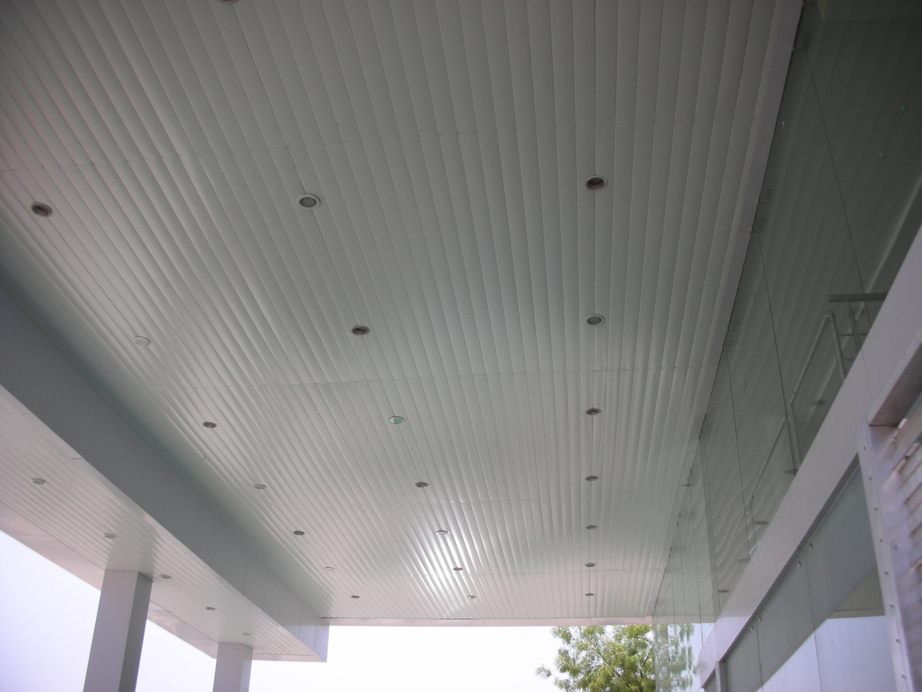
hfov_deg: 52.6
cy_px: 346
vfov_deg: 40.7
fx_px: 932
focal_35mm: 35
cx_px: 461
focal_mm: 5.8
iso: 50
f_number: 3
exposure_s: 1/420
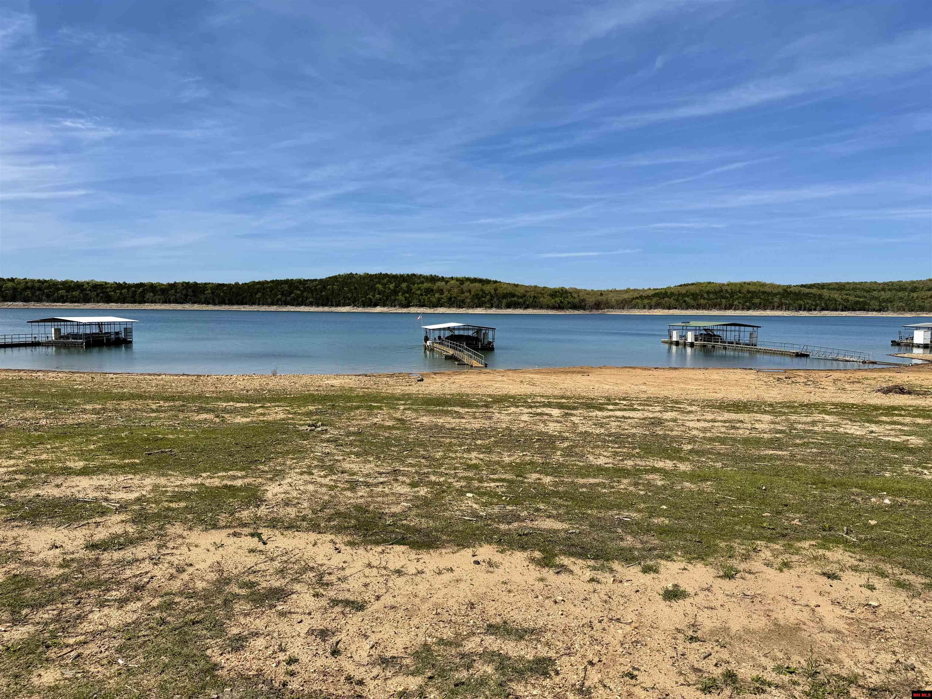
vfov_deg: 56.8
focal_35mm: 24
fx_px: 646
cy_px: 350
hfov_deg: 71.6
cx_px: 466
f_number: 1.78
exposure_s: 1/7353
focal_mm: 6.76
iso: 80
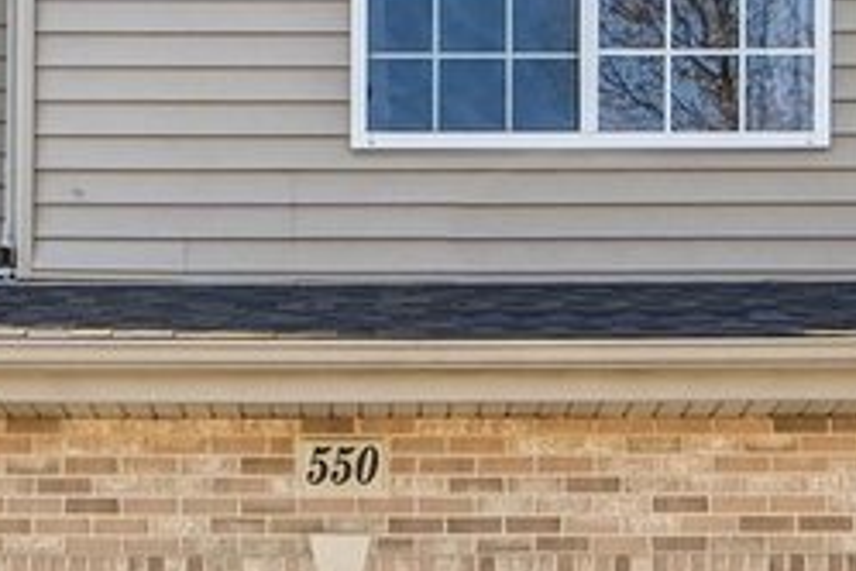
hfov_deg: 19.6
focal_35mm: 104
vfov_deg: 12.8
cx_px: 426
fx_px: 2473
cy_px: 729
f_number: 13
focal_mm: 16
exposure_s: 1/160
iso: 400
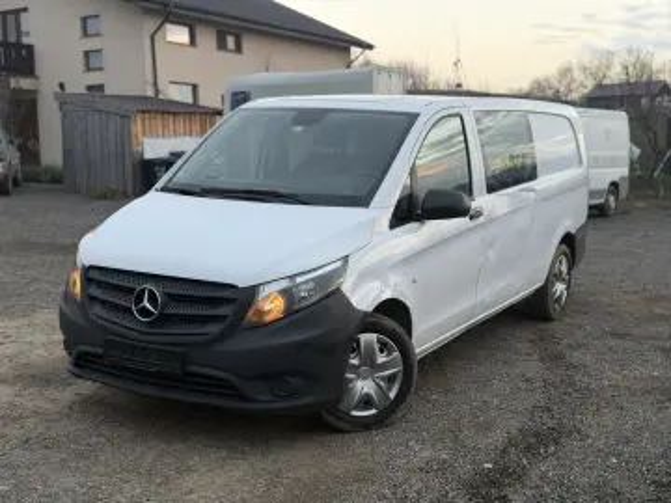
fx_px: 930
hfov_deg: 39.7
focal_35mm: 48
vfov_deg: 30.3
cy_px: 252
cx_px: 336
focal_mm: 6.76
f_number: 1.78
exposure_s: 1/71
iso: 100
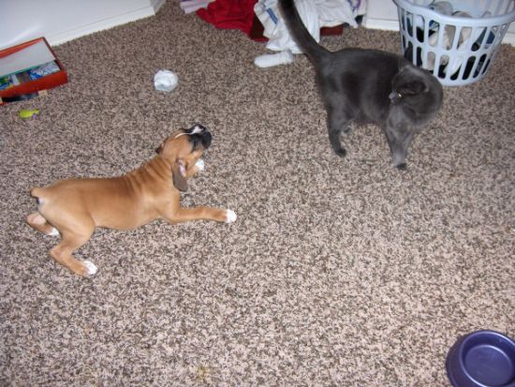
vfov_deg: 36.8
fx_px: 580
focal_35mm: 39
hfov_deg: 47.8
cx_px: 258
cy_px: 194
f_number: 2.8
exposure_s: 1/60
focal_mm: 8
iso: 100
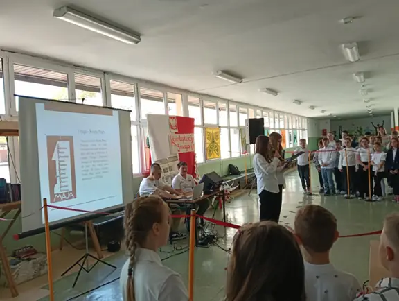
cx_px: 200
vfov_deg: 51.5
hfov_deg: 65.2
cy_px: 150
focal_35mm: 27
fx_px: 312
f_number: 1.8
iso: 64
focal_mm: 3.98
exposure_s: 1/50
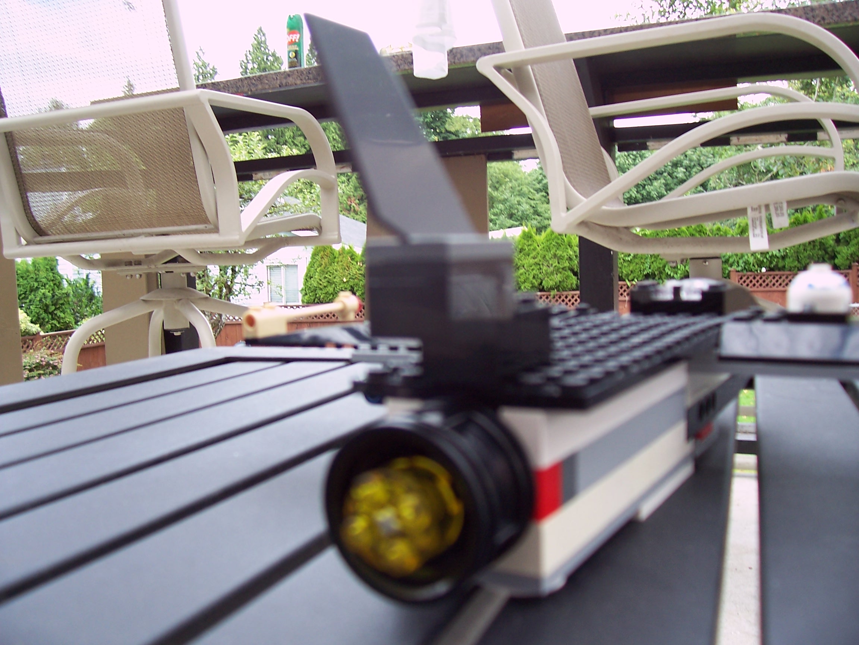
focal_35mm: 34
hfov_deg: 54.0
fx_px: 844
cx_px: 430
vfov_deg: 41.8
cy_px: 322
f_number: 2.7
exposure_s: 1/90
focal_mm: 5.6
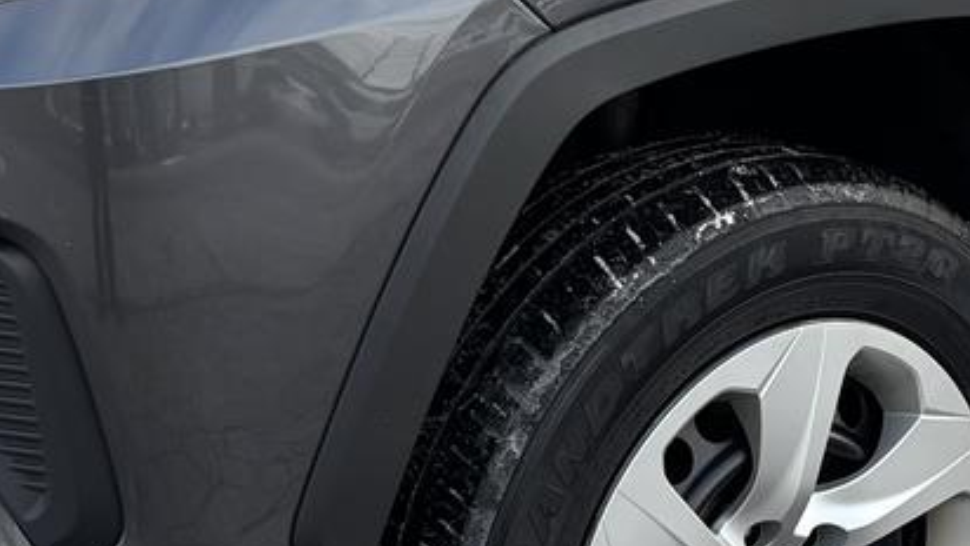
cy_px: 297
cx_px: 732
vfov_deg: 11.0
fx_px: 2830
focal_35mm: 110
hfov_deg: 19.3
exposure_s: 1/303
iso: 50
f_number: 1.6
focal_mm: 5.96
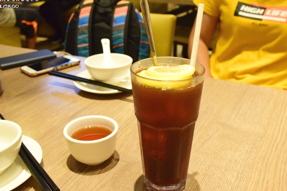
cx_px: 161
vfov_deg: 32.2
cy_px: 106
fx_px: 332
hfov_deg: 46.7
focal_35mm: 42
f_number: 8
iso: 6400
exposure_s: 1/250
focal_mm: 23
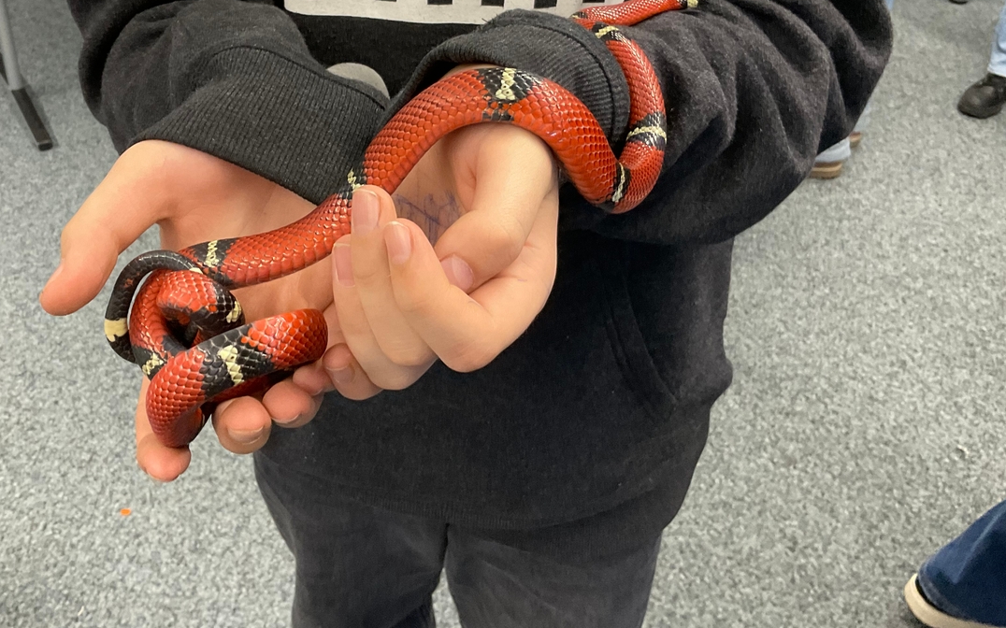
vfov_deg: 31.4
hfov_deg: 49.0
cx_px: 400
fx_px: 1096
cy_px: 159
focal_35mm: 40
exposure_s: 1/60
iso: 125
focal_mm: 3
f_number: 1.8
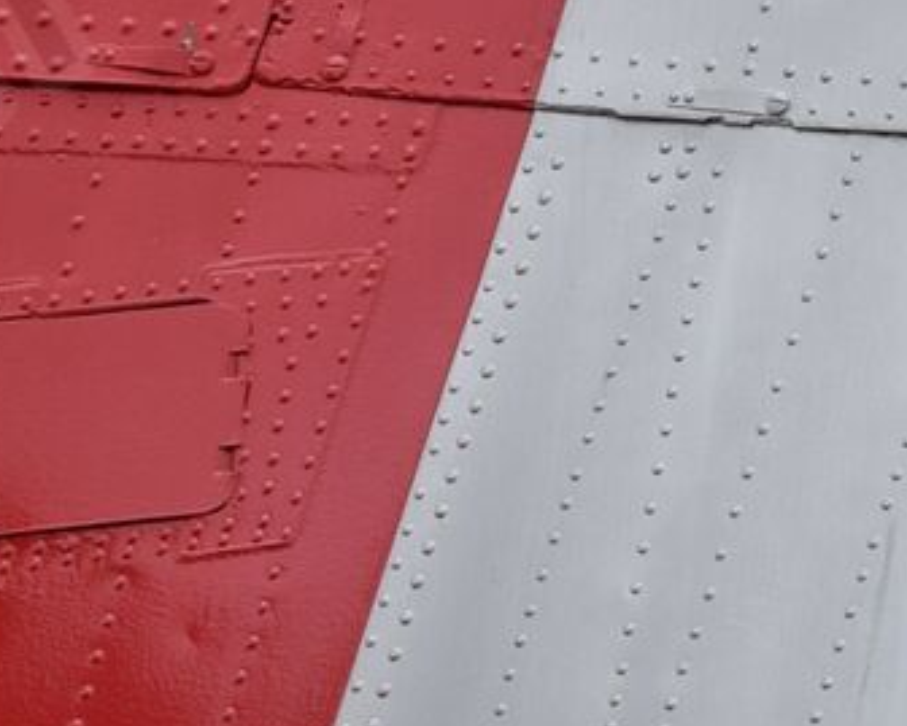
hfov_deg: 2.8
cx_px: -84
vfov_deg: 2.2
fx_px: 18742
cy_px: -250
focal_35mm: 698
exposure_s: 1/200
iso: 100
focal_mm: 130
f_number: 11
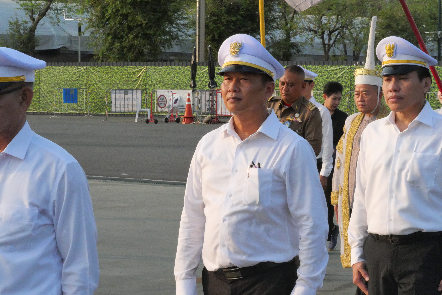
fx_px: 1572
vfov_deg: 10.7
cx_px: 221
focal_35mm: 128
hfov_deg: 16.0
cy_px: 148
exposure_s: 1/640
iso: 4000
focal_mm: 62
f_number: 22
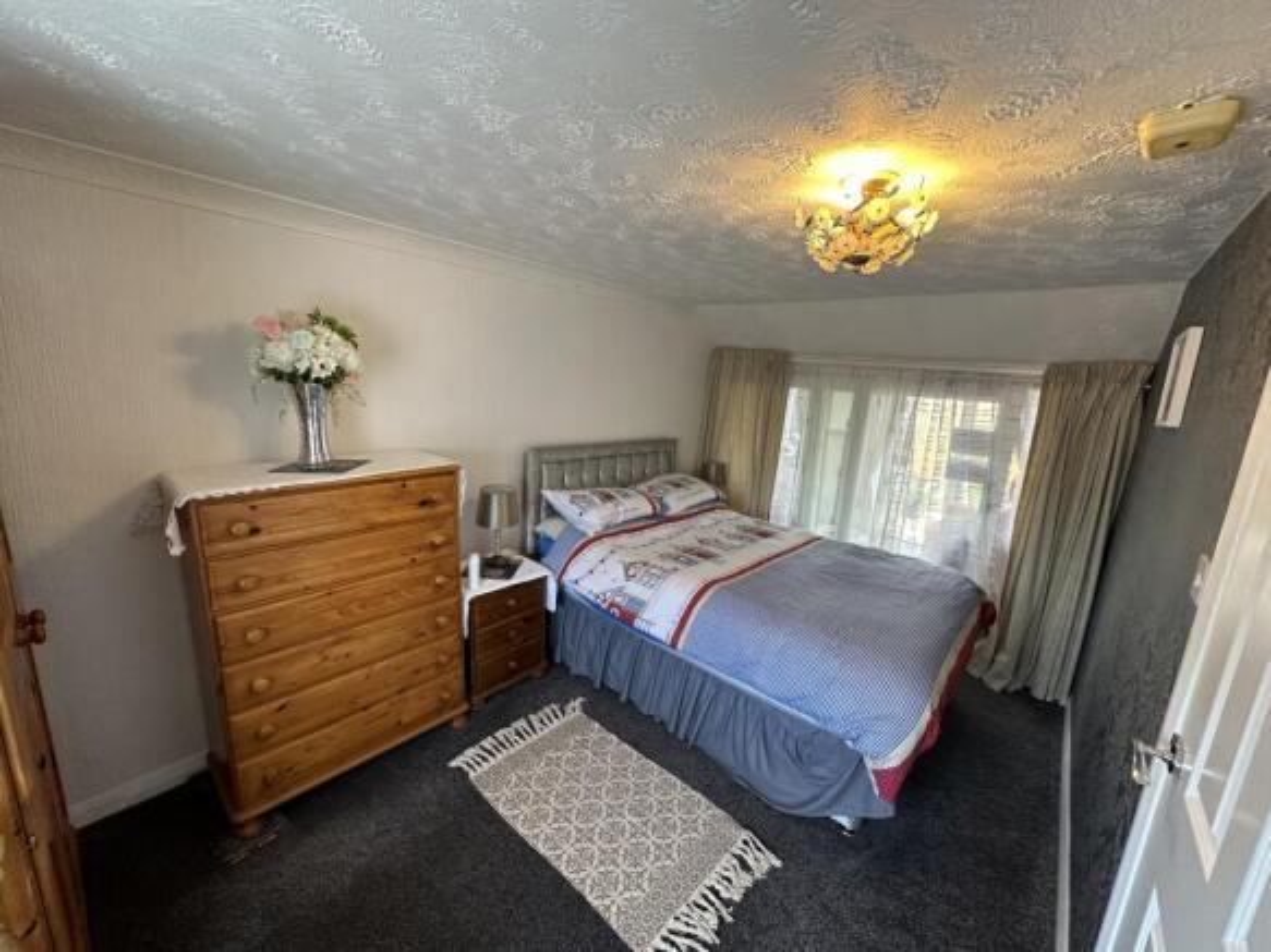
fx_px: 514
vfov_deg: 85.7
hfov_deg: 102.1
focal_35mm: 14
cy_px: 476
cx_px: 636
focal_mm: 2.22
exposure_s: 1/100
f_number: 2.2
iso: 200
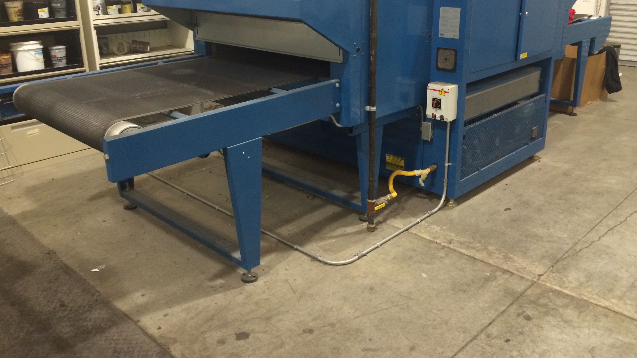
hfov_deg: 59.5
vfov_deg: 35.4
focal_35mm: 33
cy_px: 132
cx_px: 320
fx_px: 557
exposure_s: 1/30
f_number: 2.2
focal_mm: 4.12
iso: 250
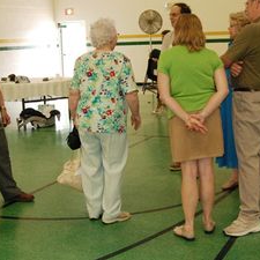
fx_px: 501
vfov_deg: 29.0
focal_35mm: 59
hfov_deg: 29.1
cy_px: 107
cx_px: 135
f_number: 5
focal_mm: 26
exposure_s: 1/80
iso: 1600
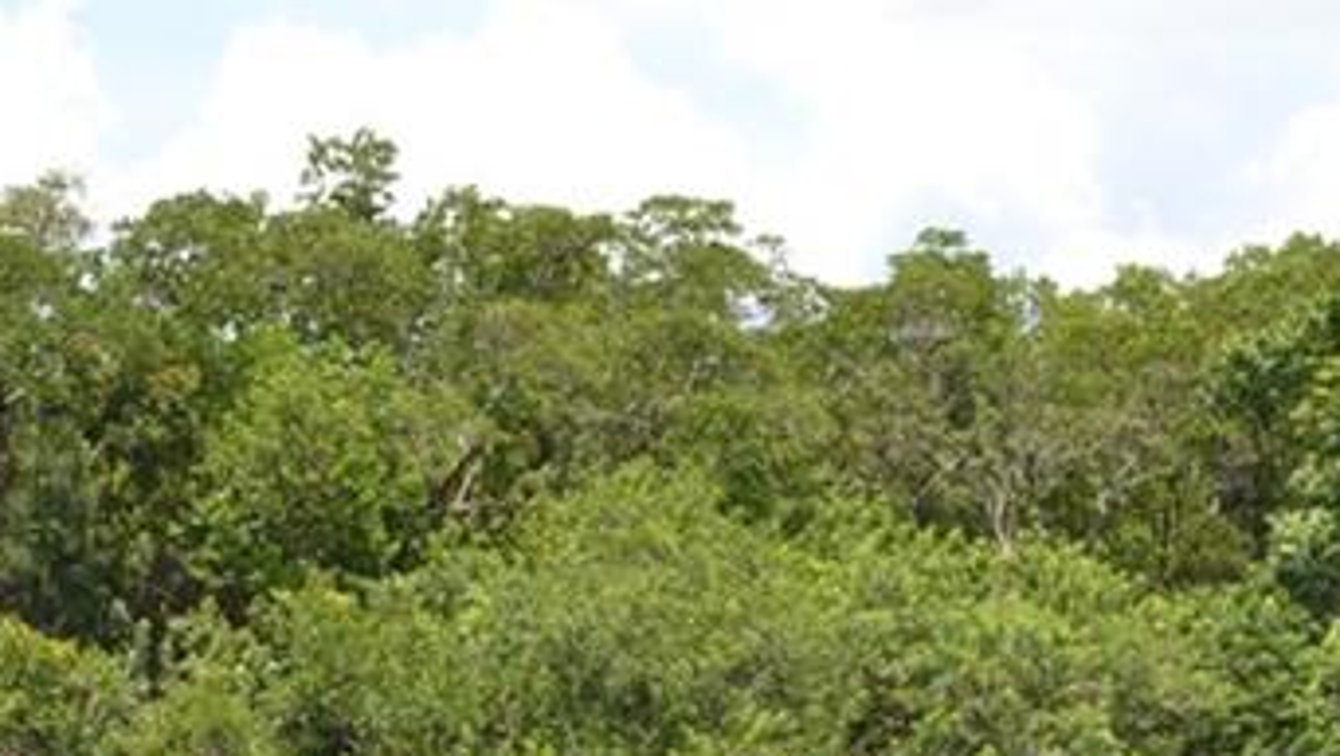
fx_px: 6685
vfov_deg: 6.5
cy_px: 642
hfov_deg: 11.2
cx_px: -278
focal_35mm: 188
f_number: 7.1
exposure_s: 1/200
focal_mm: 40
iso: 100
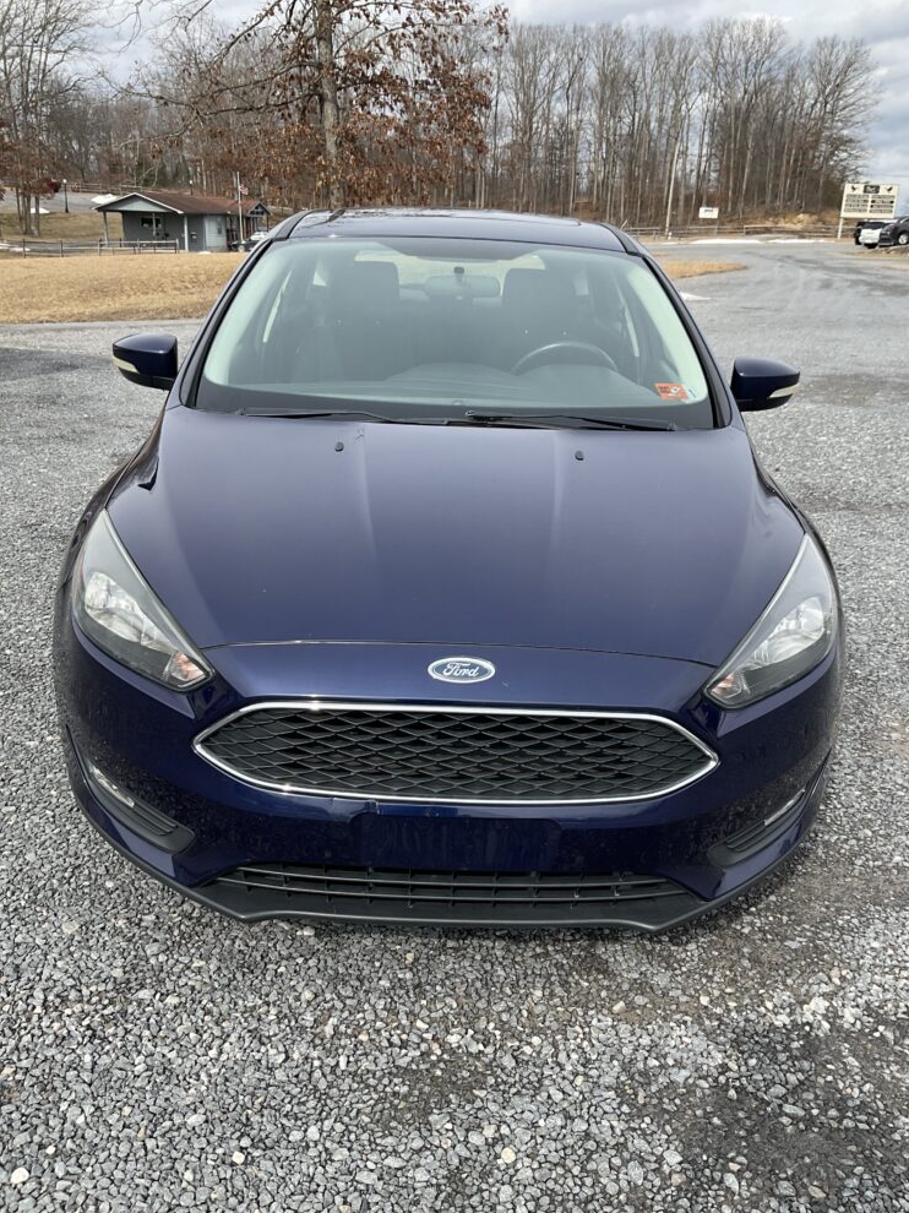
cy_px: 611
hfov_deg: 46.8
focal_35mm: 30
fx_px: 1051
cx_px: 452
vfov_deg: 60.0
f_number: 1.8
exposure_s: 1/978
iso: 16
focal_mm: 3
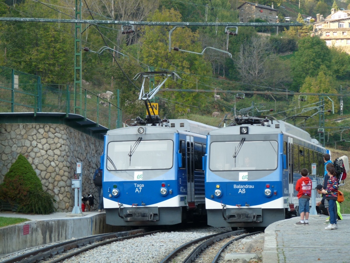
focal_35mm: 129
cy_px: 132
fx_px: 1304
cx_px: 175
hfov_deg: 15.3
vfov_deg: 11.5
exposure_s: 1/100
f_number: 3.6
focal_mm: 23
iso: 100
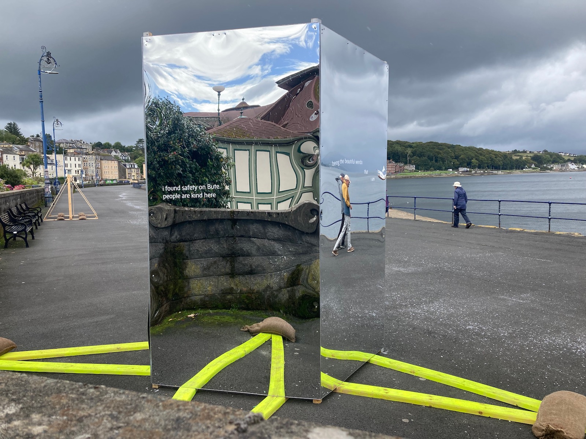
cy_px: 220
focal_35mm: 28
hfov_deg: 63.4
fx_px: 474
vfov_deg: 49.7
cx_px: 293
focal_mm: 3.99
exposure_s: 1/1091
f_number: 1.8
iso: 20
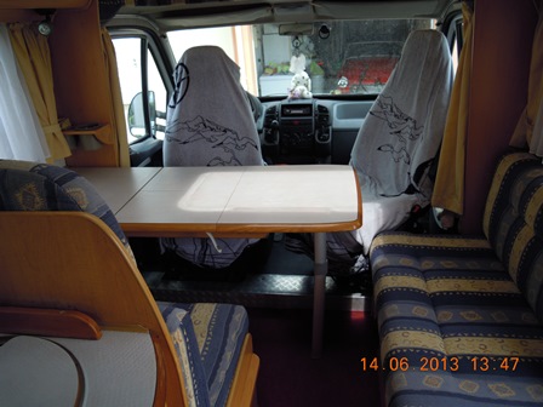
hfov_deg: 63.4
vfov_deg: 49.7
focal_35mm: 28
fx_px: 439
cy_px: 204
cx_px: 272
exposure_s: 1/320
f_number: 2.7
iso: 100
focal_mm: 5
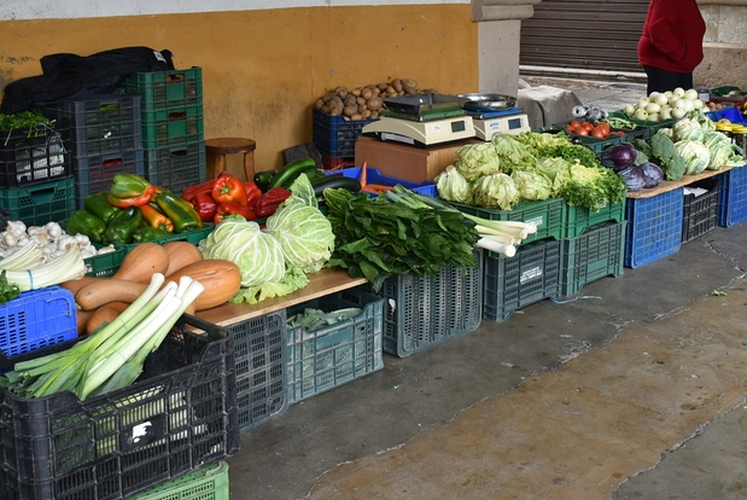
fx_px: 997
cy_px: 162
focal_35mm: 48
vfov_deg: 27.9
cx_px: 413
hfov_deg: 41.0
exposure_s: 1/60
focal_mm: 22
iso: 400
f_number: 4
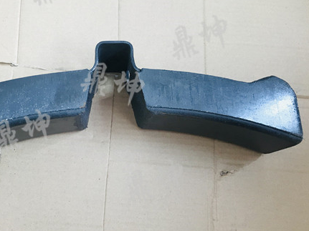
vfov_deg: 36.8
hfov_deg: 47.3
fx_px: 348
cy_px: 116
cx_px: 108
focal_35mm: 39
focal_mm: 3.99
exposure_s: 1/33
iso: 25
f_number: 1.8
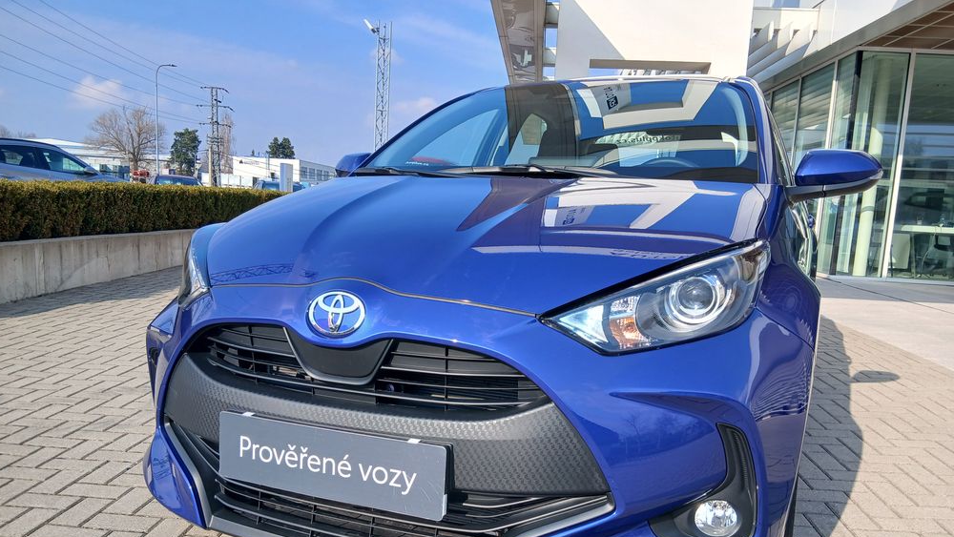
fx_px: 734
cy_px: 335
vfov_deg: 39.9
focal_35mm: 29
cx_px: 481
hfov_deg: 66.1
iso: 20
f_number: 1.8
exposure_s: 1/284
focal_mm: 3.98
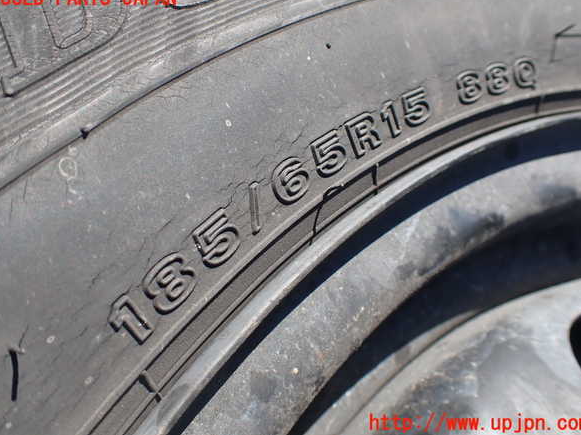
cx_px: 295
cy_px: 211
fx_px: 520
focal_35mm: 31
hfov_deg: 58.4
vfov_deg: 45.4
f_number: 3.2
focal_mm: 5.4
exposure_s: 1/400
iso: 100
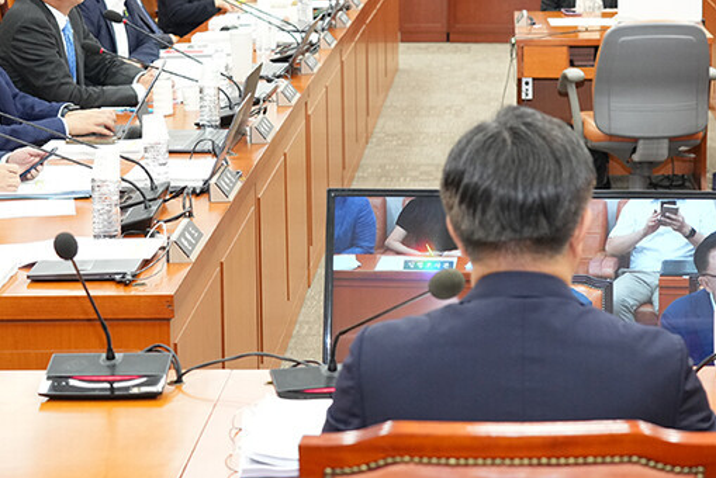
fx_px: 1950
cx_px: 495
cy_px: 55
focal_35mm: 98
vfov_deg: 13.9
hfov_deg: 20.7
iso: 2500
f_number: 4.5
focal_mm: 52
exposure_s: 1/160
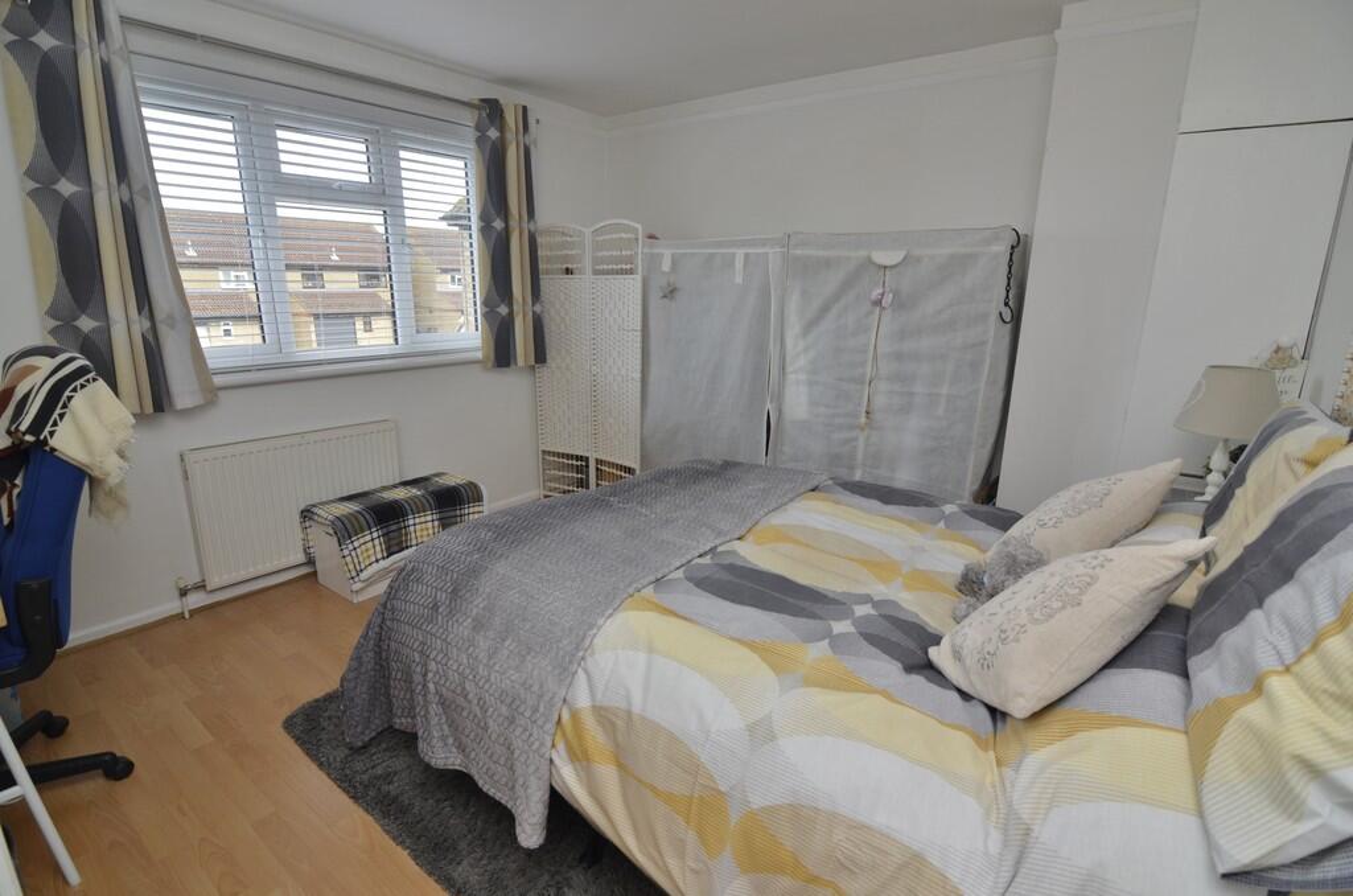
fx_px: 619
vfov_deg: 71.8
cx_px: 676
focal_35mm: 16
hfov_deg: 95.1
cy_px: 448
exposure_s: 1/60
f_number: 5.6
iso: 400
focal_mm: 11
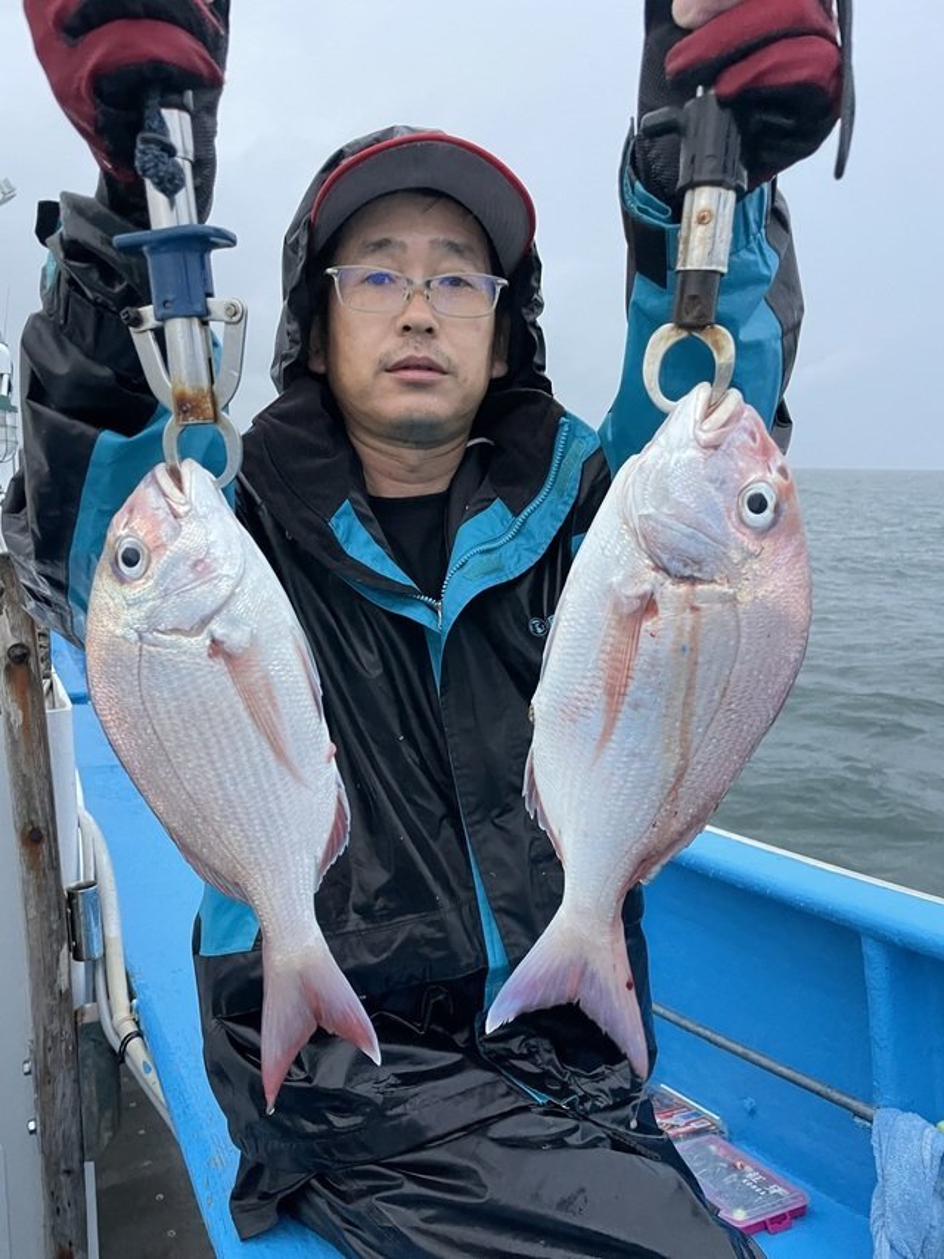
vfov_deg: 67.3
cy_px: 630
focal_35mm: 26
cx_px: 472
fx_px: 946
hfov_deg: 53.0
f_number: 1.6
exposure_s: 1/60
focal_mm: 4.2
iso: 320
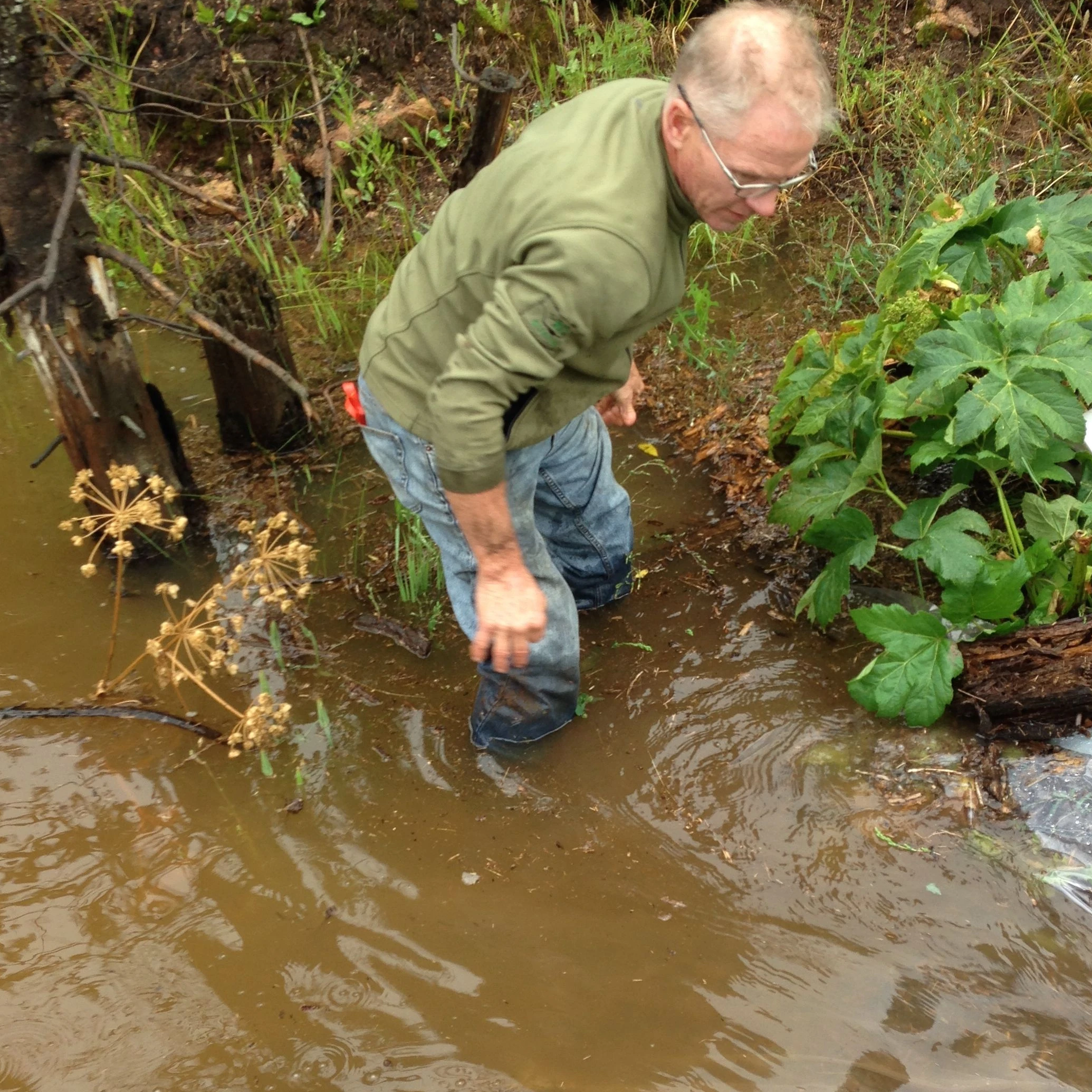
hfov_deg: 36.8
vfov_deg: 36.6
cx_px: 544
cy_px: 662
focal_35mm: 46
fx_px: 1642
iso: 50
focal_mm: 4.12
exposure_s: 1/147
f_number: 2.4
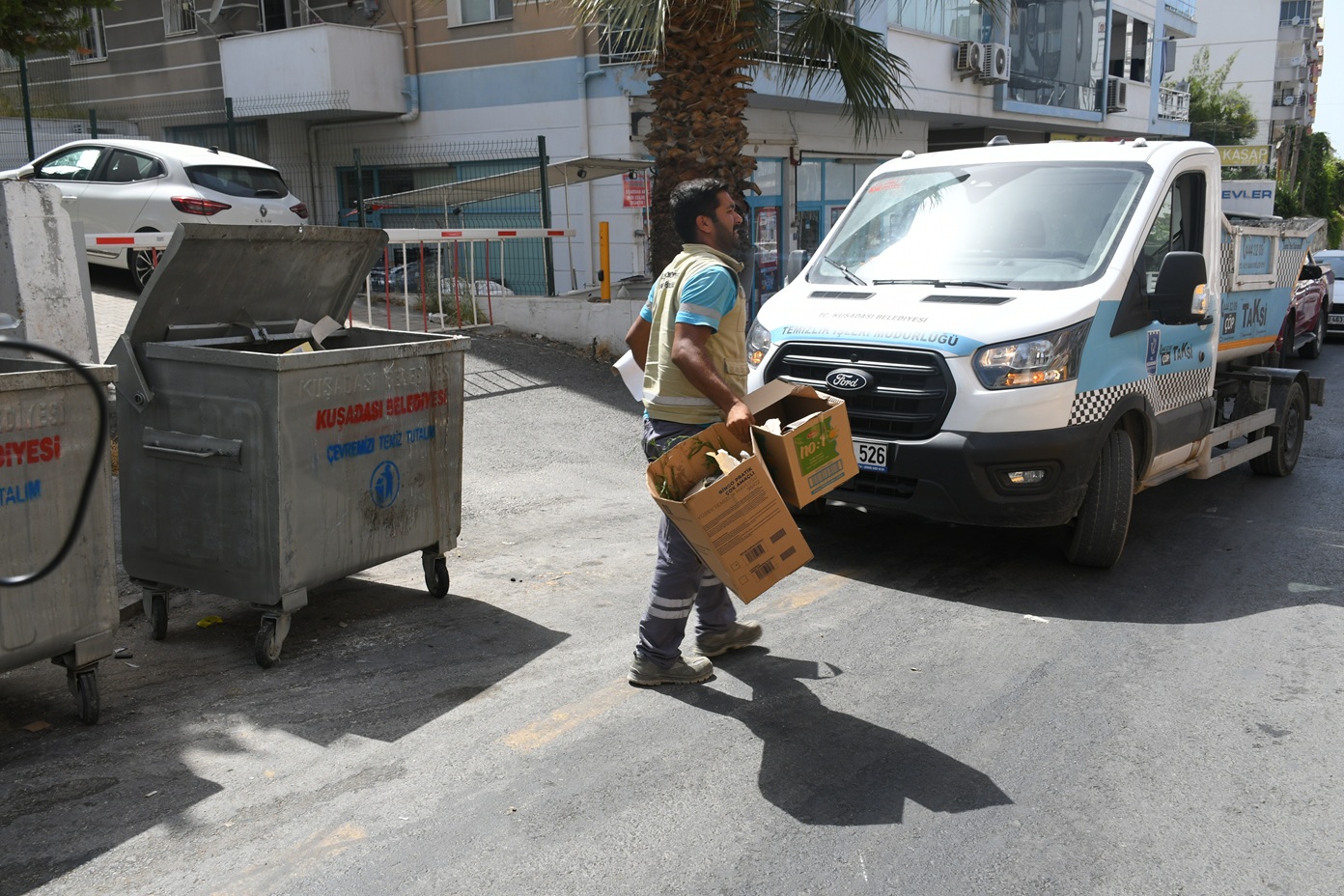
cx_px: 672
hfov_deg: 61.9
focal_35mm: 30
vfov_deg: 43.6
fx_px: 1120
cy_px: 448
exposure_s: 1/320
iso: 125
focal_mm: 20
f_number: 6.3
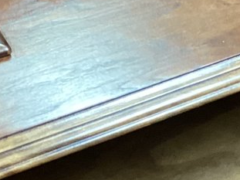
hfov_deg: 13.0
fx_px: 1047
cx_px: 221
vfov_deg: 9.8
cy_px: 131
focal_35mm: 151
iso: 400
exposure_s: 1/30
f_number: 2.4
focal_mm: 3.3
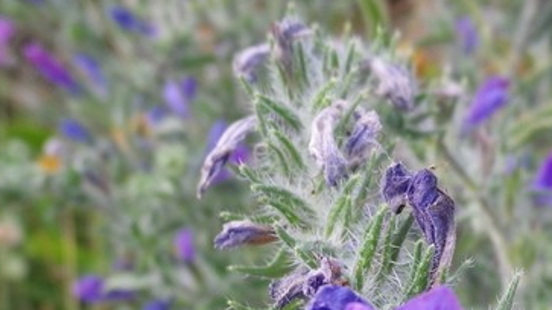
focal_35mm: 84
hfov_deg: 25.1
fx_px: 1229
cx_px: 397
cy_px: 380
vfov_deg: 13.9
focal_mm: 6.36
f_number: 3.9
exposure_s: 1/100
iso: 80
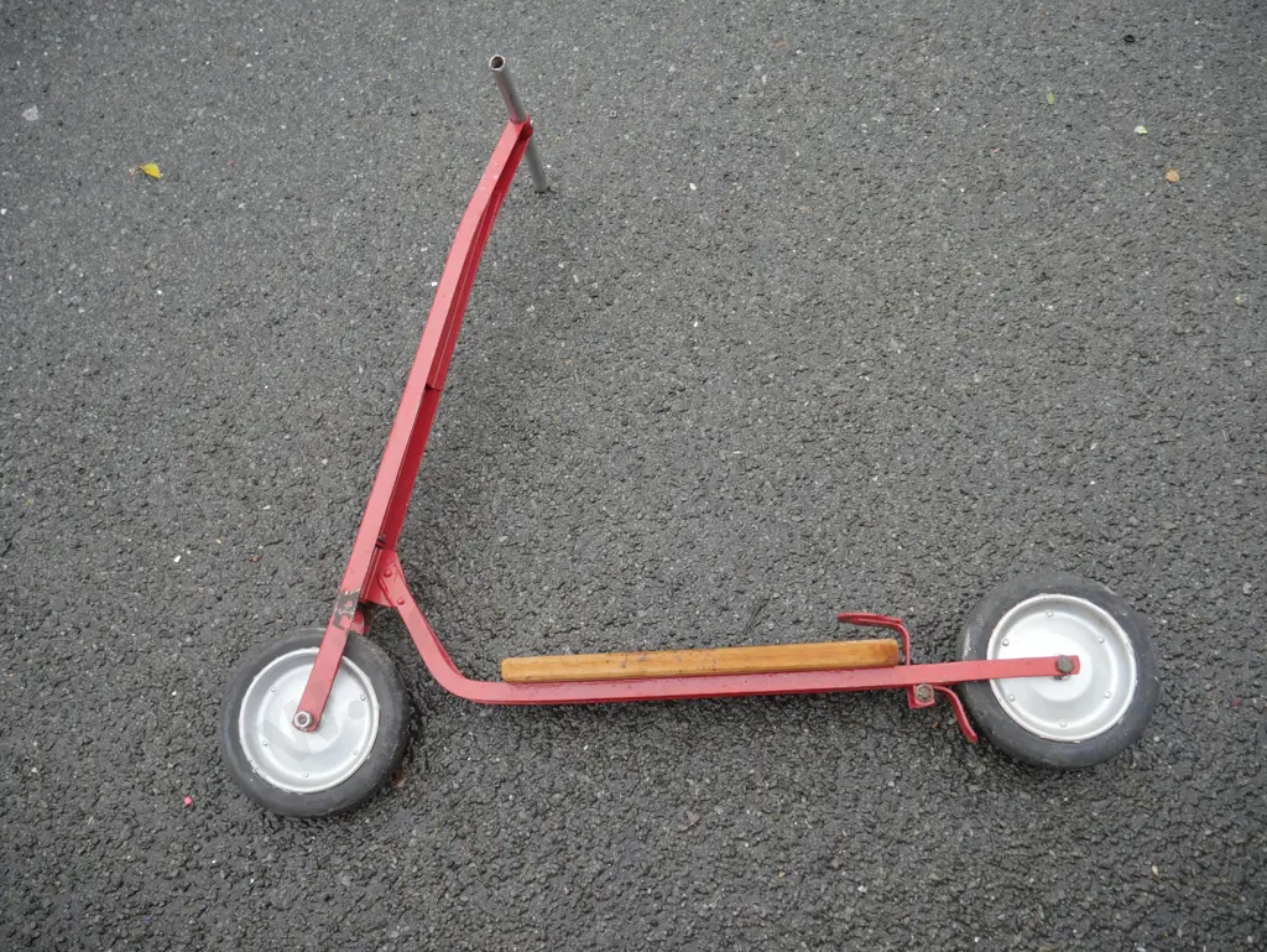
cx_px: 634
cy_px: 476
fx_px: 1099
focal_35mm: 30
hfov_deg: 59.9
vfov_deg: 46.8
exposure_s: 1/100
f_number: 3.6
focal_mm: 15
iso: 200
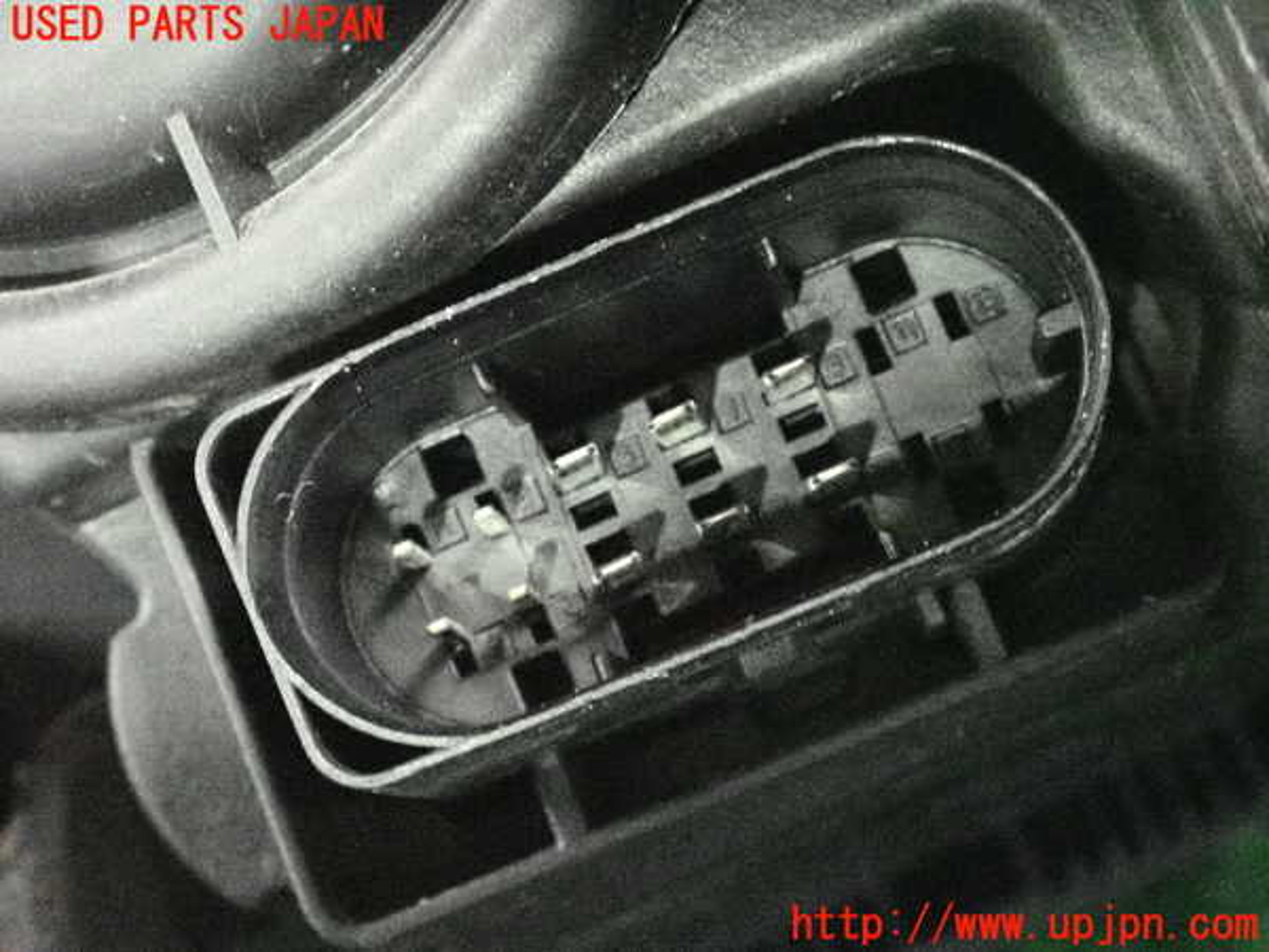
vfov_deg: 14.8
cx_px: 634
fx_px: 3666
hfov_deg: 19.6
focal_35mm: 100
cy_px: 476
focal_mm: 18
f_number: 4.9
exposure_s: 1/40
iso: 12800
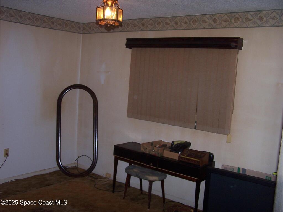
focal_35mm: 38
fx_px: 311
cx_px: 142
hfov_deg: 49.0
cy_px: 106
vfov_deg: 37.7
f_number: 2.8
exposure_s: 1/60
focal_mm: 6.3
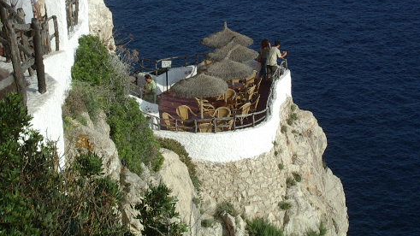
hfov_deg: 17.2
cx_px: 212
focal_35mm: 125
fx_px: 1392
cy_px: 32
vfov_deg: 9.7
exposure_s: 1/250
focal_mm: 13.3
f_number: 7.6
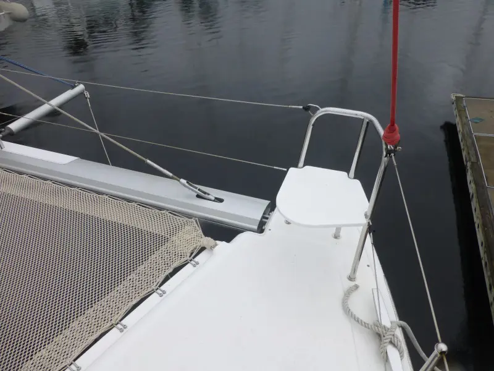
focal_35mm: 24
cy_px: 186
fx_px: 343
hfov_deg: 71.6
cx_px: 247
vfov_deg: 56.8
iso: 100
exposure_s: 1/125
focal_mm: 4.3
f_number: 4
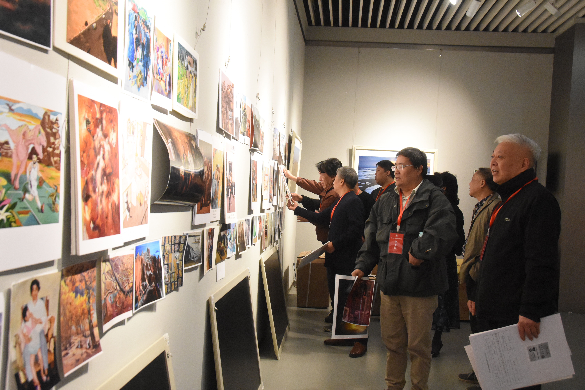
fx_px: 585
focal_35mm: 36
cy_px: 195
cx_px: 292
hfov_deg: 53.1
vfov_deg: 36.9
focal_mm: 24
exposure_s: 1/250
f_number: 5.6
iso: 5000
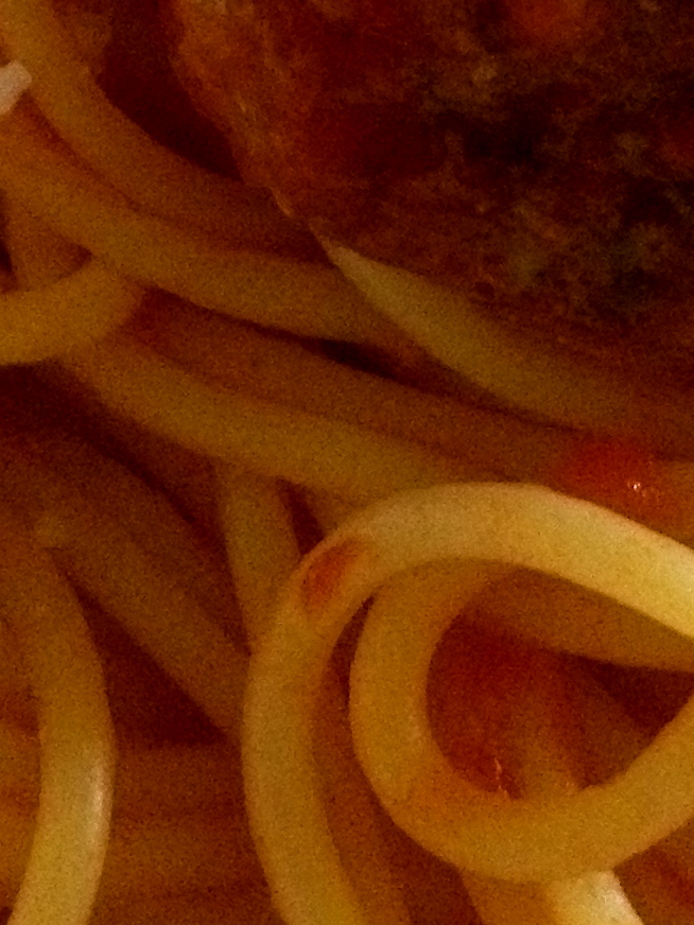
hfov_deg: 11.3
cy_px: -424
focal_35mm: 131
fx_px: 3502
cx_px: 395
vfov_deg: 14.2
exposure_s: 1/15
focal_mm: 4.28
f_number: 2.4
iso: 800
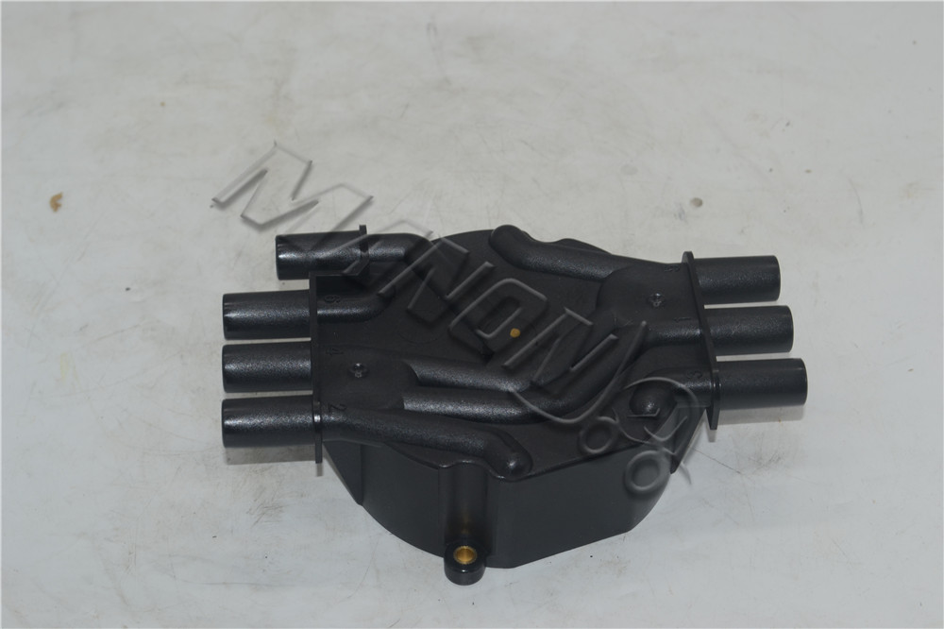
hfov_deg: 24.6
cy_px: 314
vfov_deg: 16.5
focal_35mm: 82
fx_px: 2162
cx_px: 472
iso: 100
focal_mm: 55
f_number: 9
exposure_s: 1/60
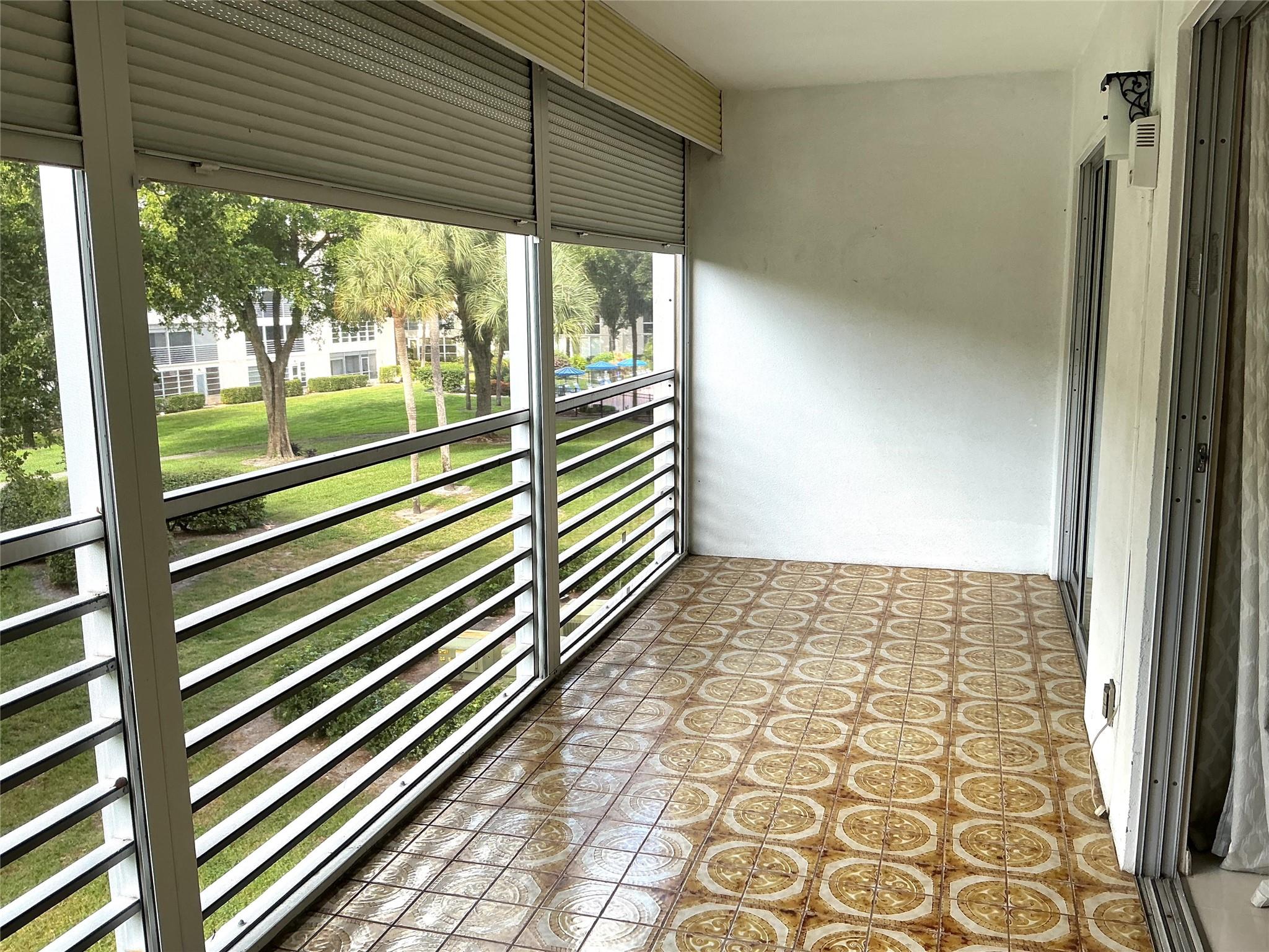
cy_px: 476
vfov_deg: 48.2
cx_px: 634
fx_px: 1063
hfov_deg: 61.7
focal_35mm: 29
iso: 25
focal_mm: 3
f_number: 1.8
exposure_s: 1/120
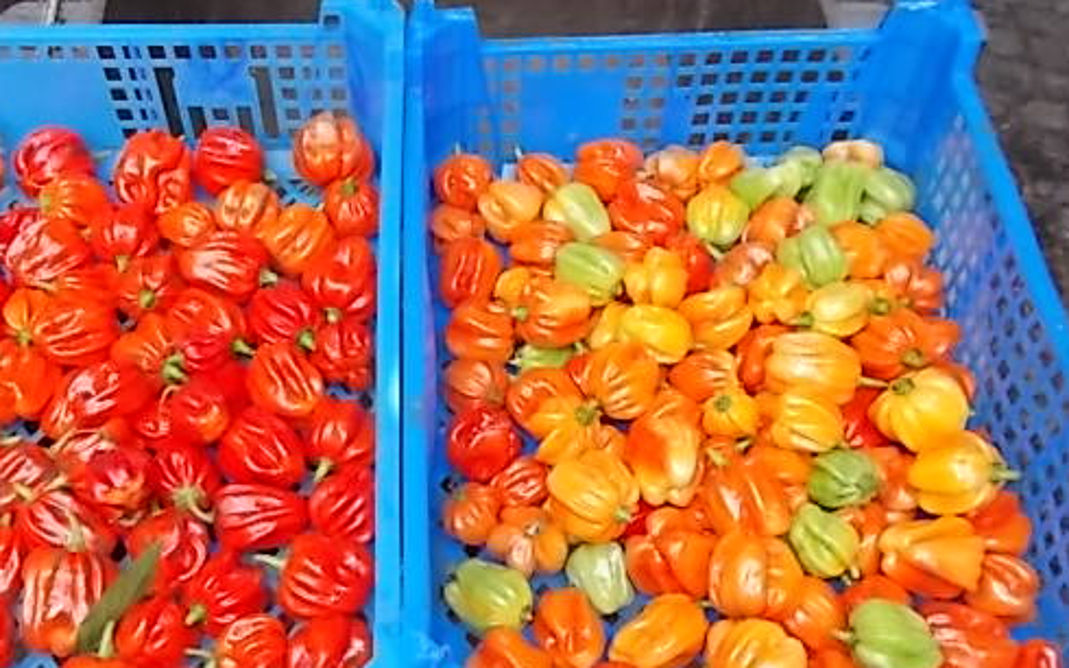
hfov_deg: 53.7
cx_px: 434
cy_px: 482
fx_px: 1049
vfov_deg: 34.7
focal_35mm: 36
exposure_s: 1/25
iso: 200
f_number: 3.2
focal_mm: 4.6
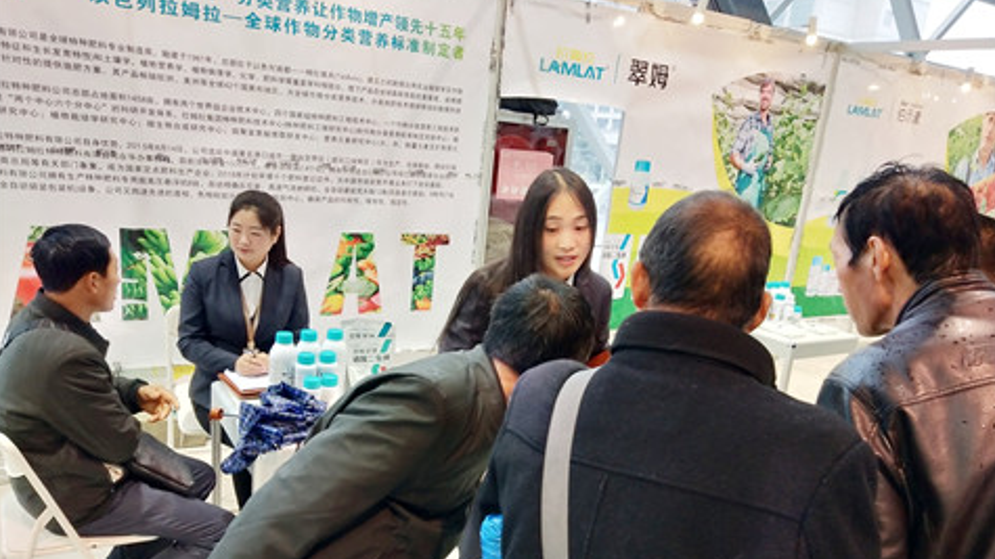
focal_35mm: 33
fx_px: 871
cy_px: 345
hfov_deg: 59.5
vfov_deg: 35.4
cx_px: 496
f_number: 1.8
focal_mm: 3.95
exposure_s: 1/50
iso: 381
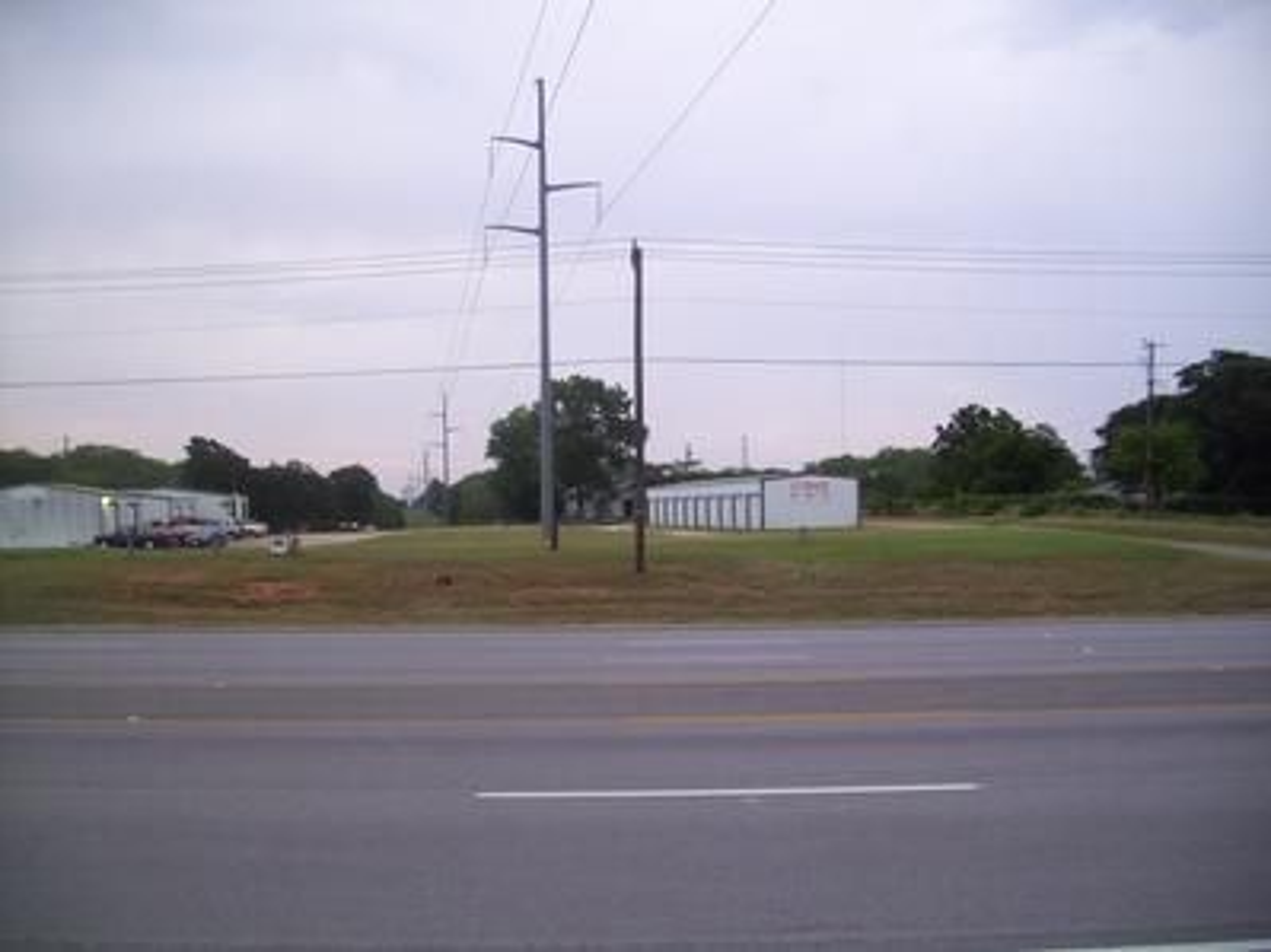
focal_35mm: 32
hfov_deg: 56.8
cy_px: 476
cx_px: 636
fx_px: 1175
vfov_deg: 44.1
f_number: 2.9
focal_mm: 5.7
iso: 100
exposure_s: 1/20
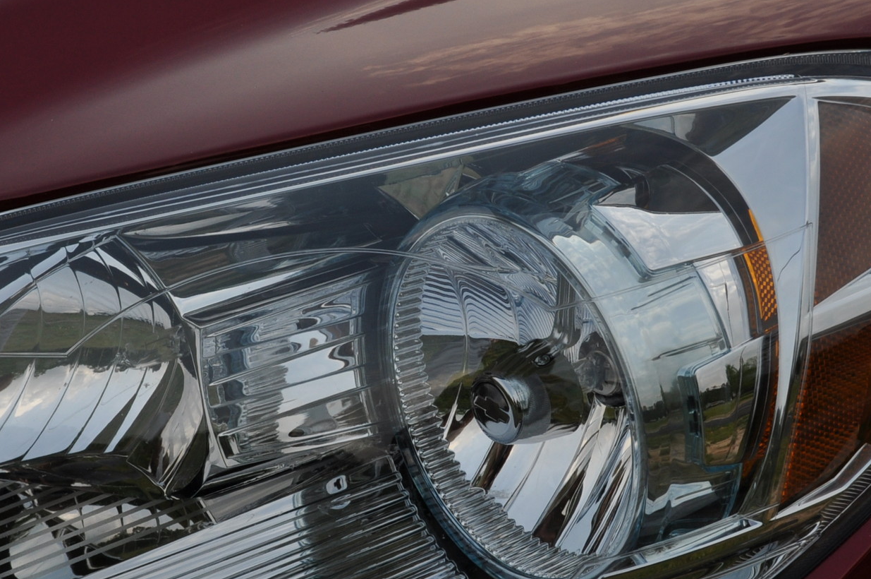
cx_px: 345
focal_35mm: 85
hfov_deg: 23.9
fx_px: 2054
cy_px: 358
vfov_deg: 16.0
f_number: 9
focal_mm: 28
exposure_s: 1/125
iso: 200
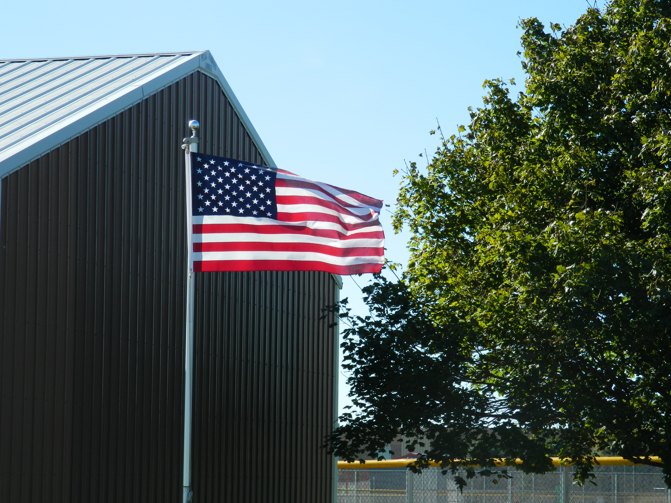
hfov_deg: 15.3
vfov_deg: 11.5
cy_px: 252
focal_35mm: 129
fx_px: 2501
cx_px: 336
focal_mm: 23.2
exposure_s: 1/320
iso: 80
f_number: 4.7
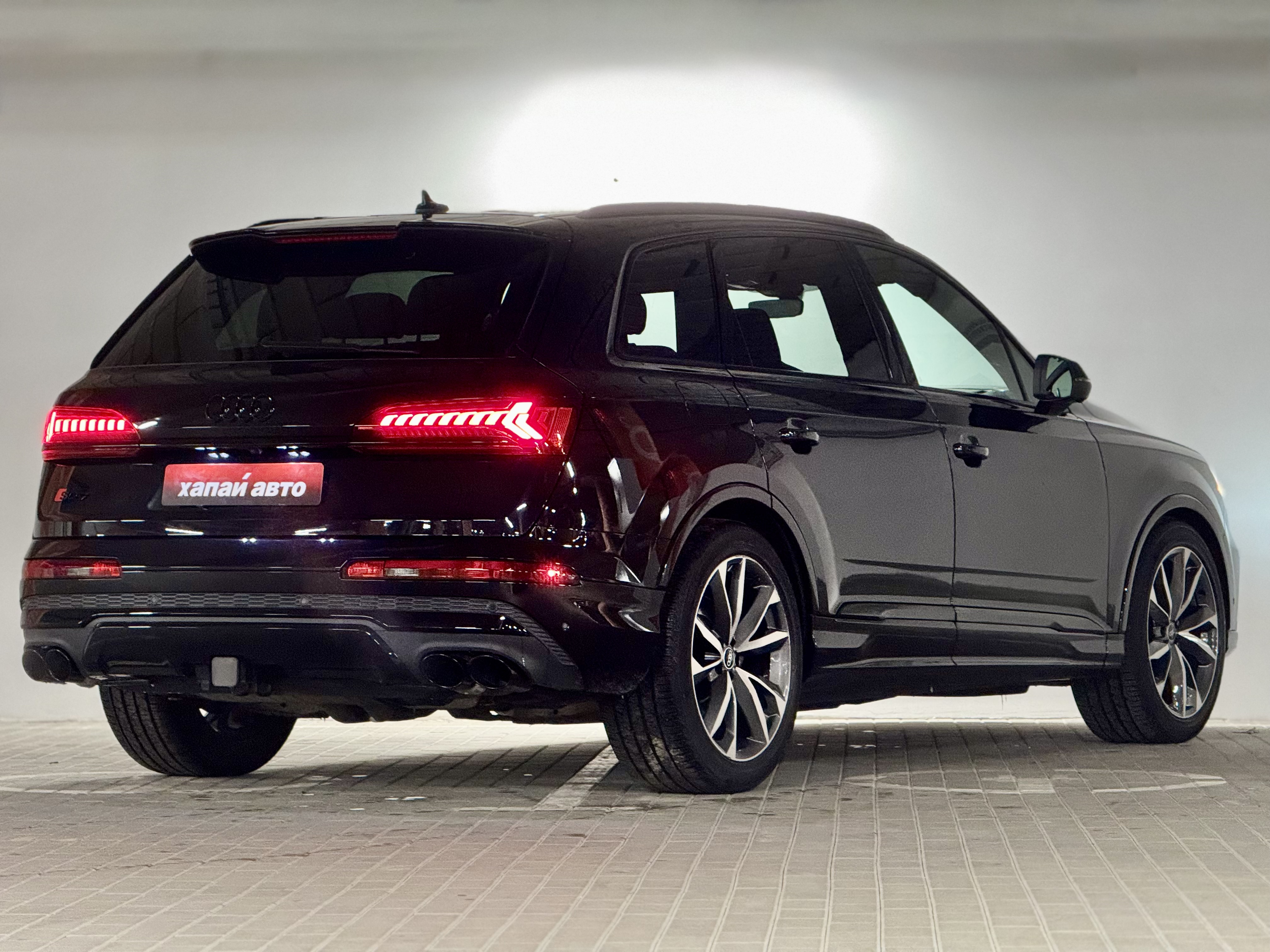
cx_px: 635
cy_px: 476
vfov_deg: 12.3
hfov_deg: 16.4
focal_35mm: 120
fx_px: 4403
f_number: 2.8
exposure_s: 1/33
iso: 640
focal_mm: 15.66
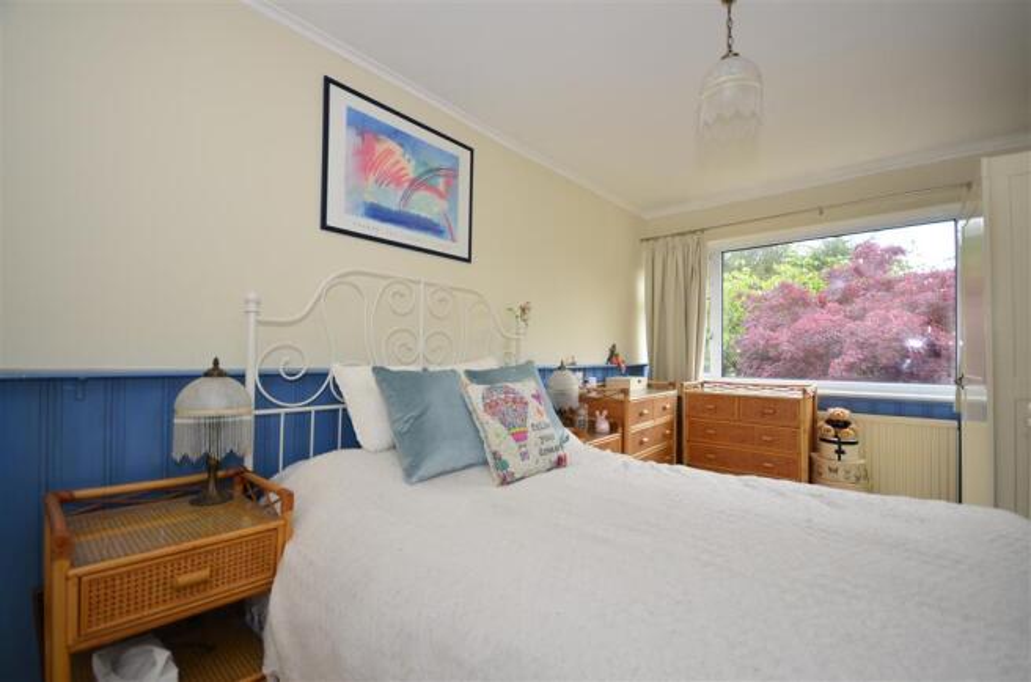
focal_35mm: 15
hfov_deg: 100.5
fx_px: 429
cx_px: 516
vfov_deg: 77.0
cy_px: 341
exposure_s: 1/80
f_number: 5
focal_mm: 10
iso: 200
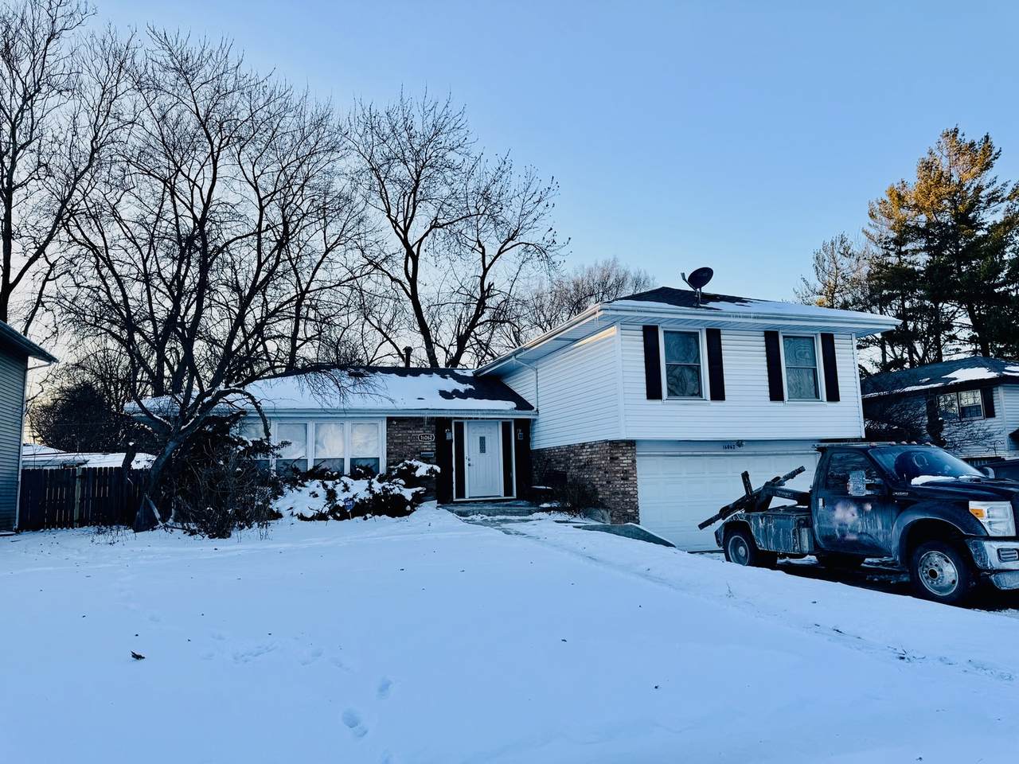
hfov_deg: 71.6
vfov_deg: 56.8
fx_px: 706
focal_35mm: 24
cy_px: 382
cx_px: 510
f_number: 1.78
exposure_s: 1/1230
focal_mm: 6.76
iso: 80
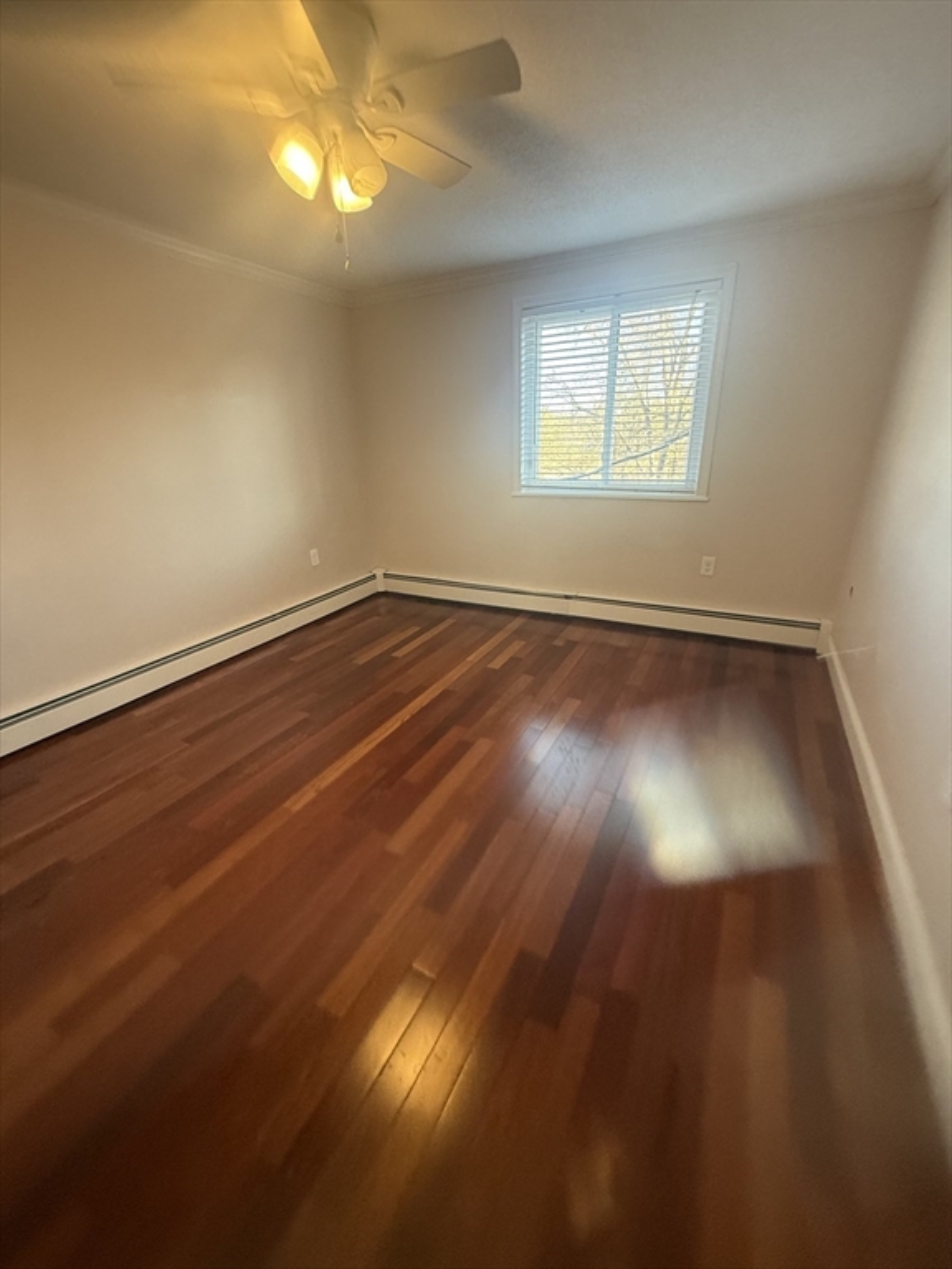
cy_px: 634
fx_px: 513
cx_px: 476
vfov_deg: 102.1
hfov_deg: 85.7
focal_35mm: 14
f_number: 2.2
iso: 400
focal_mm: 2.22
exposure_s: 1/60
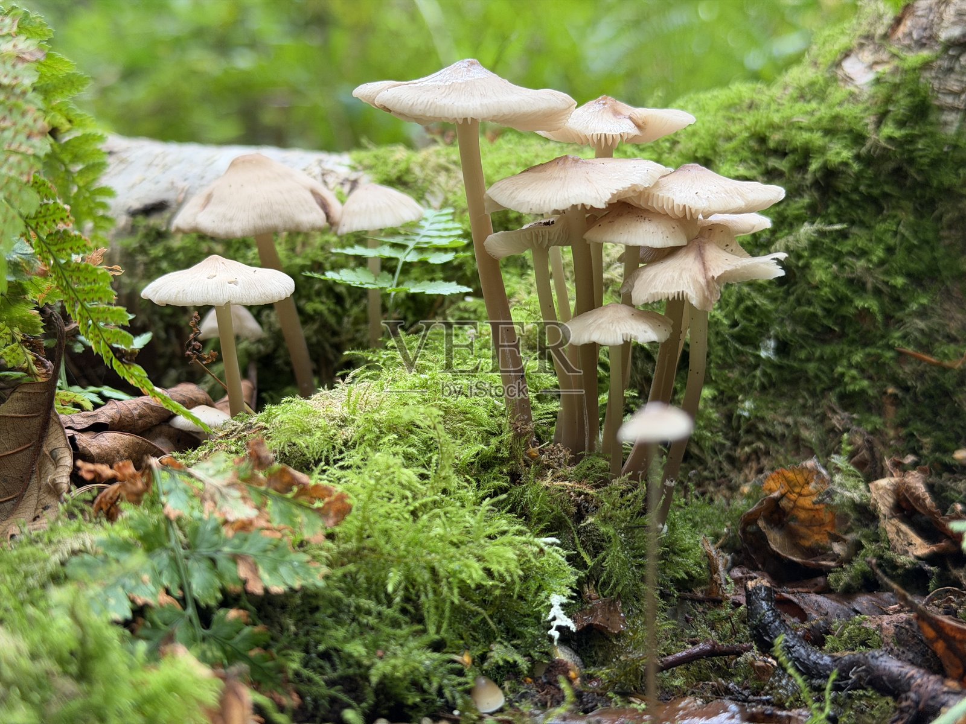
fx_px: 1339
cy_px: 362
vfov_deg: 30.3
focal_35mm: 48
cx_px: 483
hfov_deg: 39.7
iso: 80
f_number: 1.78
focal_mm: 6.76
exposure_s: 1/121
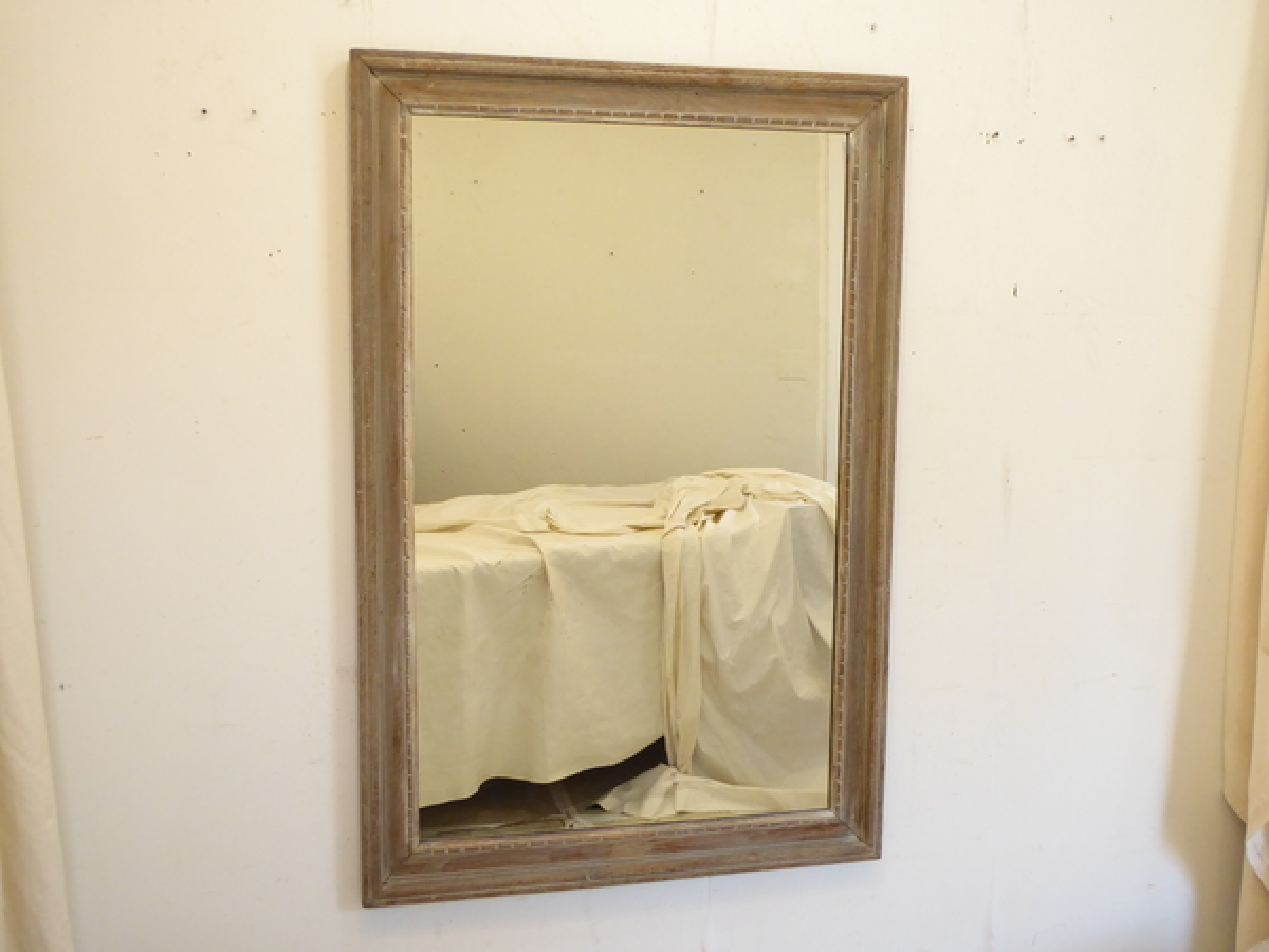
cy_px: 476
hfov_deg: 51.4
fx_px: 1320
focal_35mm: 36
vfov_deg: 39.7
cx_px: 634
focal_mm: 6.3
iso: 400
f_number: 3.7
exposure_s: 1/40
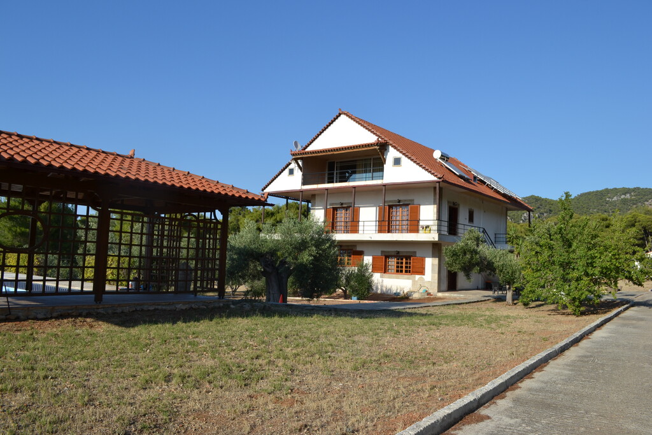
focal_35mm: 27
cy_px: 218
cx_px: 326
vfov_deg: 47.9
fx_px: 489
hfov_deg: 67.4
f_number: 8
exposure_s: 1/250
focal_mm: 18
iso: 100
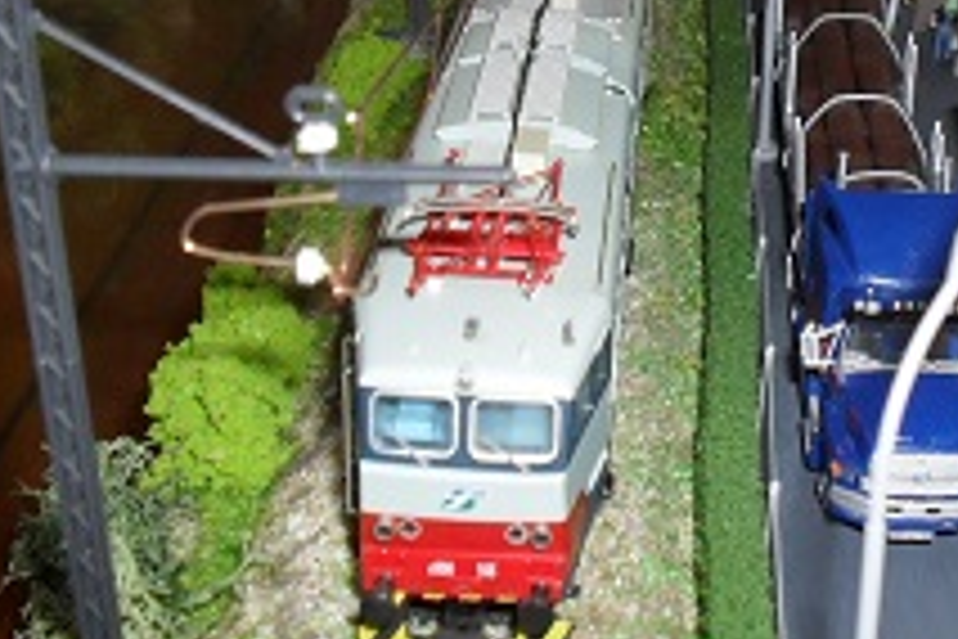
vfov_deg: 19.3
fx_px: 1863
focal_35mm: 70
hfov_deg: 27.8
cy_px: 166
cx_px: 855
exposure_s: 1/45
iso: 200
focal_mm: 6.3
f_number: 3.2
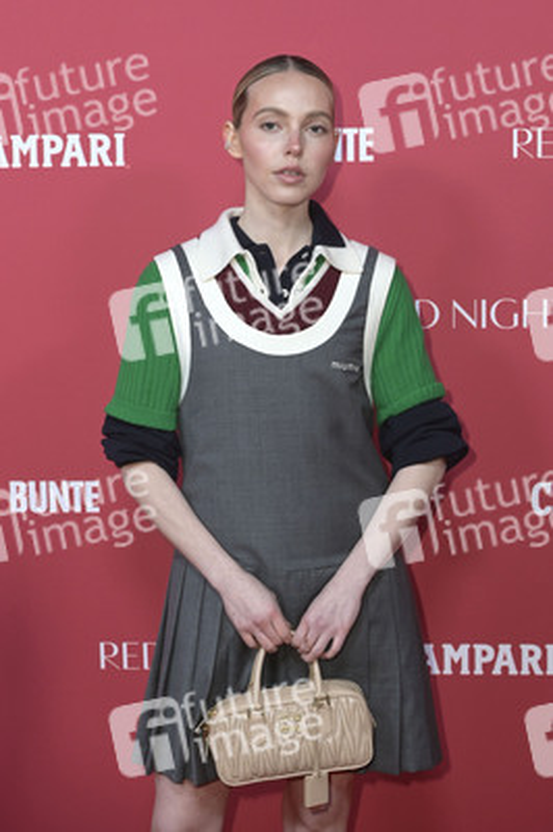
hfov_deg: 19.4
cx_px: 276
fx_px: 1616
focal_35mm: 70
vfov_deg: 28.9
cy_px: 416
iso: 1600
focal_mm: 70
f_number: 5
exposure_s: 1/400
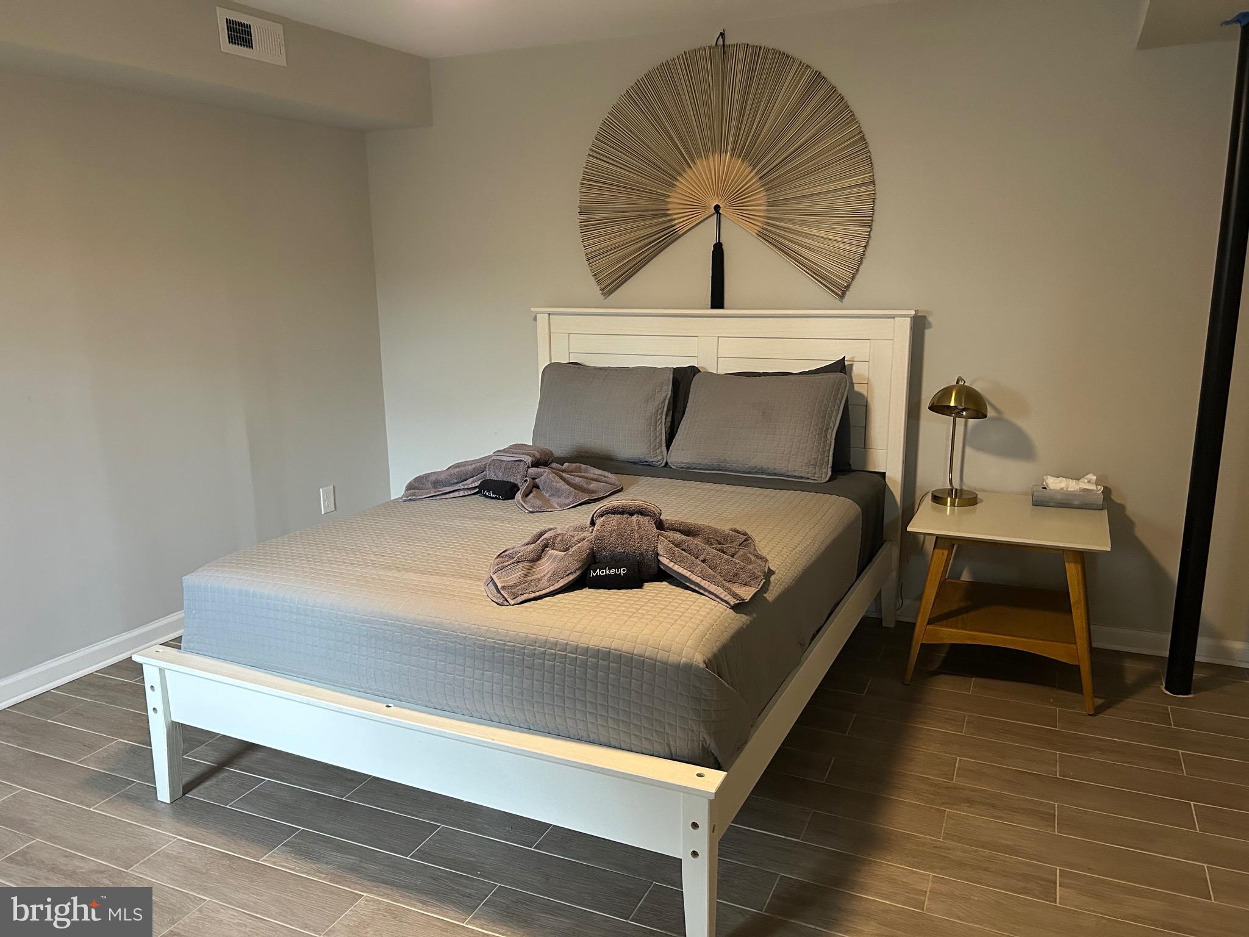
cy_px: 468
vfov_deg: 53.1
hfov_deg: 67.3
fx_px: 938
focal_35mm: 26
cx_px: 624
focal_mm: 5.7
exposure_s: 1/60
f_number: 1.5
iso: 400
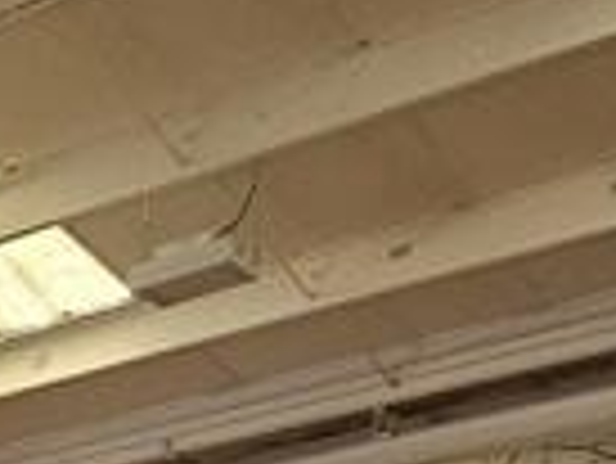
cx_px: -913
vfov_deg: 9.7
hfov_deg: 13.7
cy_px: 1554
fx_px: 1728
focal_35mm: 97
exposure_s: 1/50
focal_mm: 2.2
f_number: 2.2
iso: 200
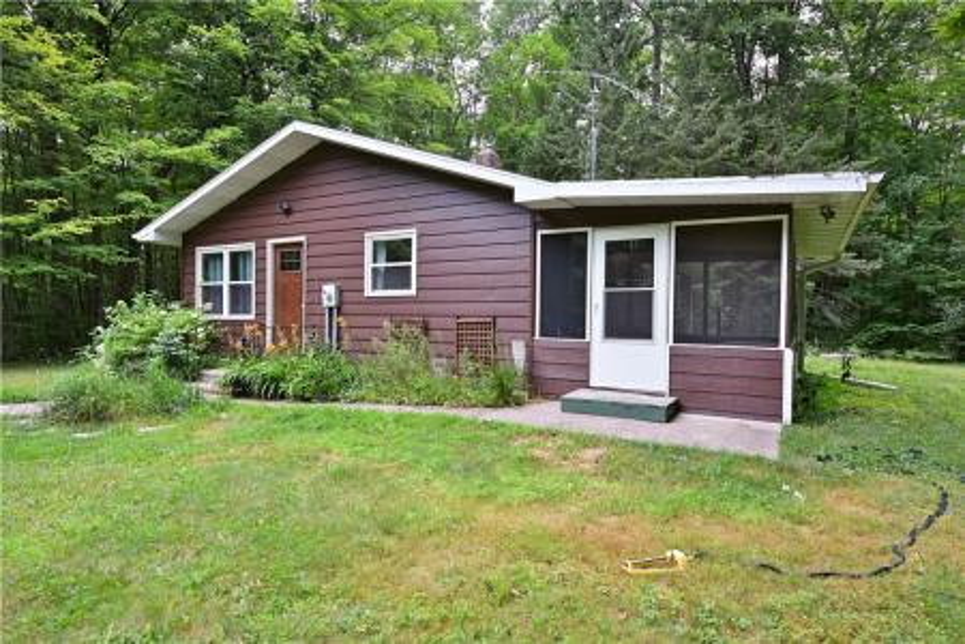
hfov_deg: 84.0
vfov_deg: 61.9
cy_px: 322
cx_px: 482
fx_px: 536
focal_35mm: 20
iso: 250
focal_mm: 20
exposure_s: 1/40
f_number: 5.6
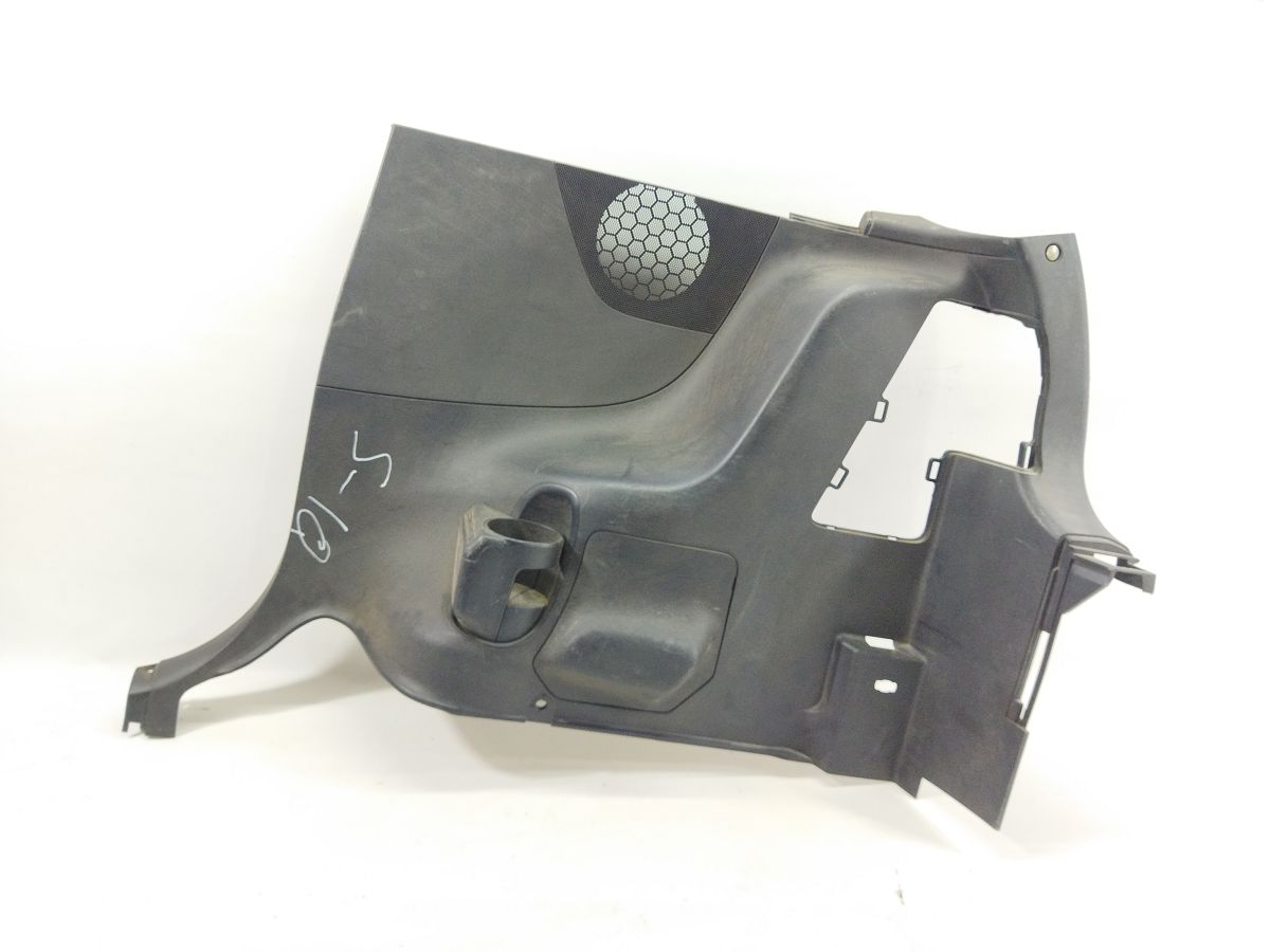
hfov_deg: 65.3
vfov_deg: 51.4
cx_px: 635
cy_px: 476
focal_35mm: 27
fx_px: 991
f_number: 1.79
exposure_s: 1/100
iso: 197
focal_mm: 4.71
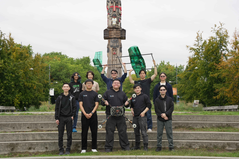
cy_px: 80
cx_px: 120
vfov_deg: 20.4
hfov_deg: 30.2
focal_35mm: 67
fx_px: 443
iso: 250
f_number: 5.6
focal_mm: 66.7
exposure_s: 1/250
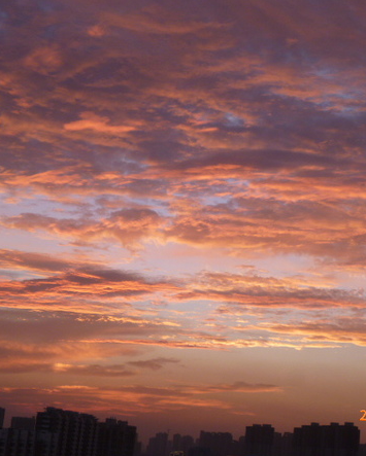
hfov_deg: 21.8
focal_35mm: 70
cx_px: 223
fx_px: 947
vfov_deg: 27.1
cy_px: 230
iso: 125
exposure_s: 1/80
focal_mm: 9.5
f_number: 3.8
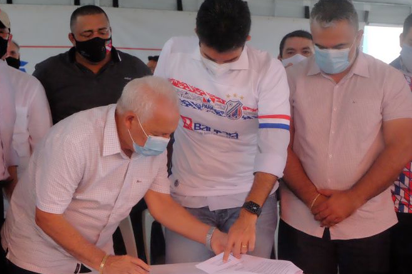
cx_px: 173
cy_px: 140
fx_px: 709
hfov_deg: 32.3
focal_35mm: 62
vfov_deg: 21.9
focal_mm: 34
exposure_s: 1/320
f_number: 6.4
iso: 6400
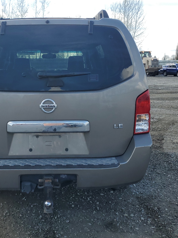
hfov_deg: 39.7
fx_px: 240
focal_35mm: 35
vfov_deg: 52.6
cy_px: 119
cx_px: 46
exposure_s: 1/1429
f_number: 1.5
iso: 50
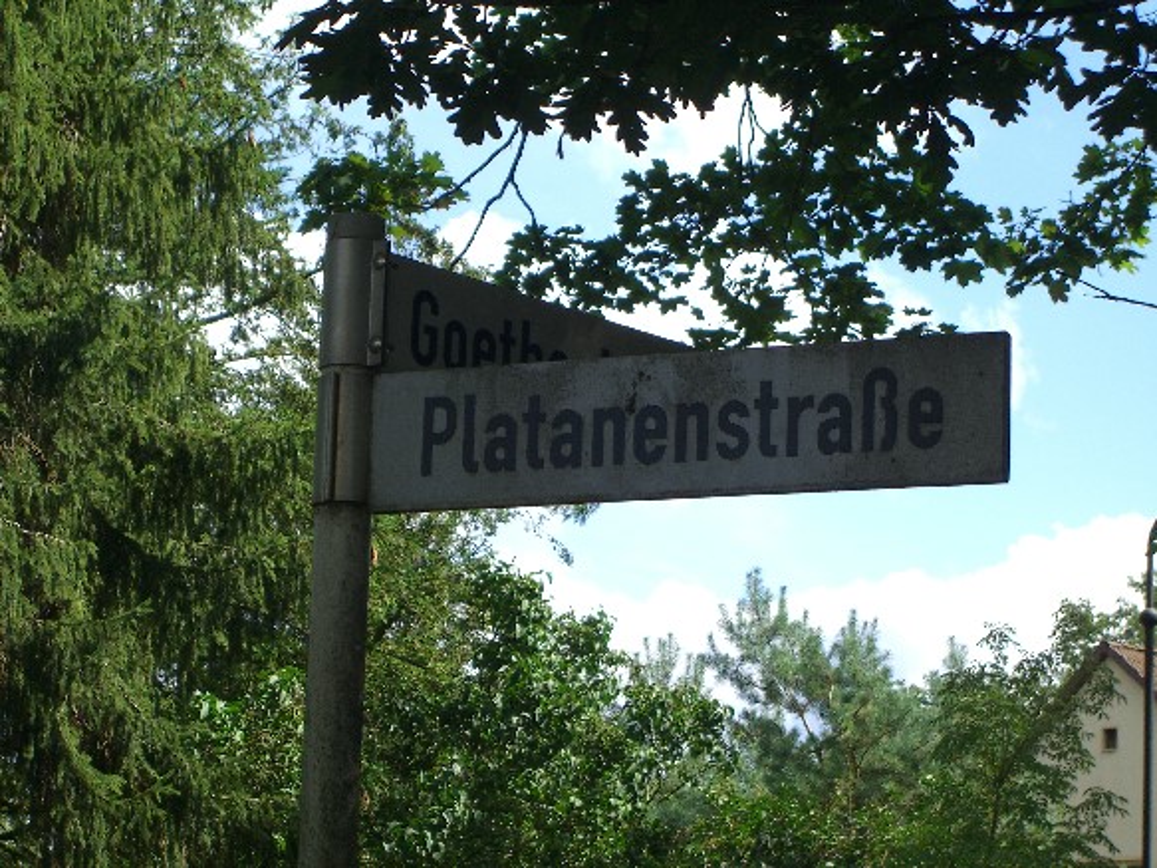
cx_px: 578
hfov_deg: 17.3
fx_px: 3810
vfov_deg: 13.0
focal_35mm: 114
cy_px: 434
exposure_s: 1/250
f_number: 5.1
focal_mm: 23.7
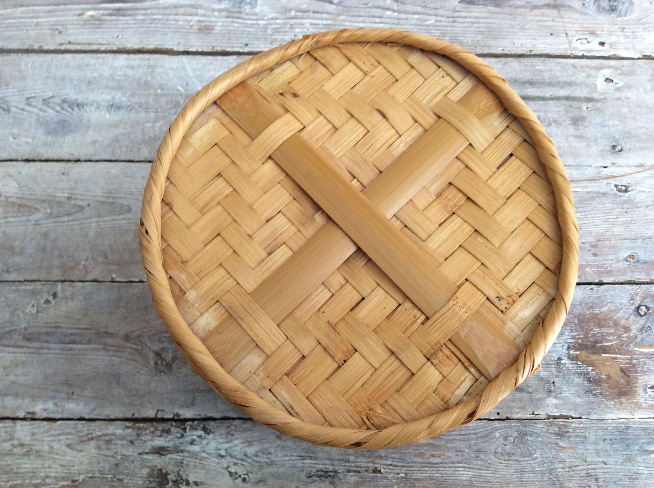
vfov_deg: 44.1
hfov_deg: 56.9
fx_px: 604
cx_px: 327
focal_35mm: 32
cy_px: 244
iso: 64
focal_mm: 3.3
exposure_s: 1/25
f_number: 2.4
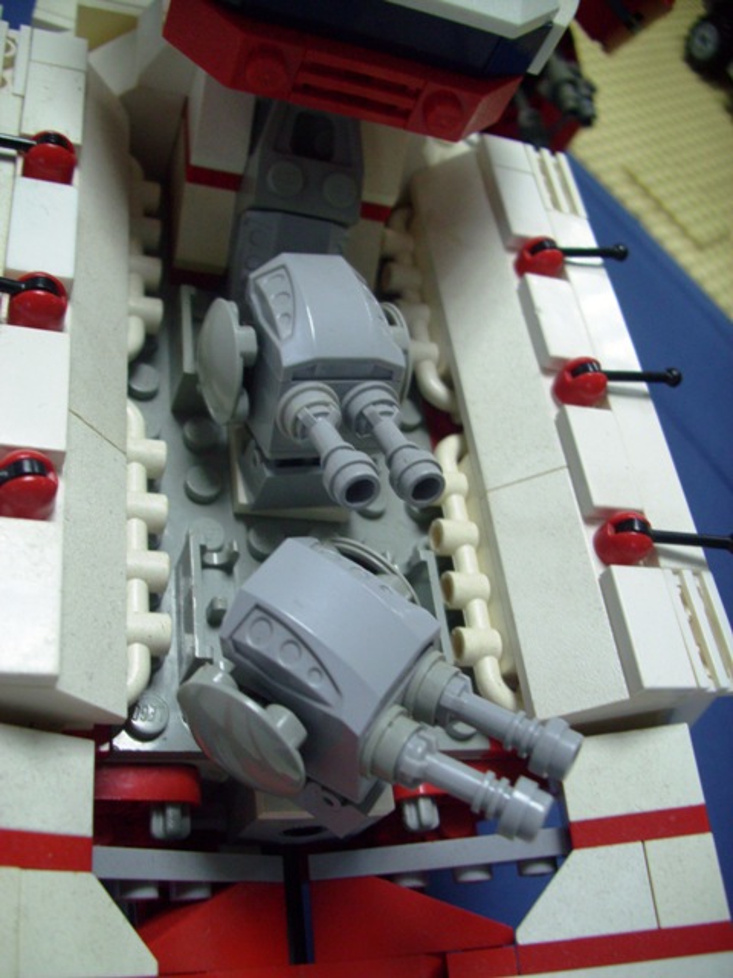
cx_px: 366
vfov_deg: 56.8
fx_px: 903
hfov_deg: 44.2
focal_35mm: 32
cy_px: 489
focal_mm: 5.7
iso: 125
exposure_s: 1/30
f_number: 2.9
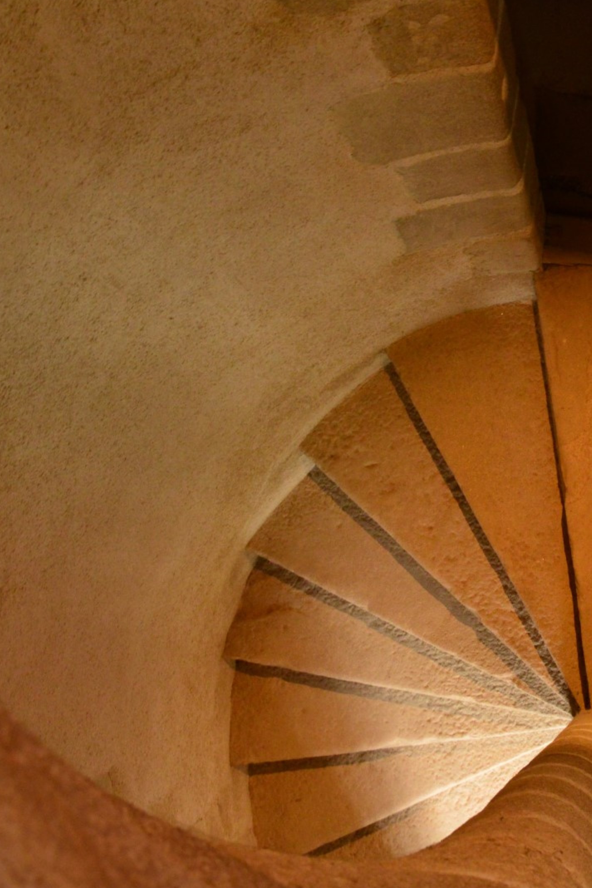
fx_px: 1011
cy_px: 445
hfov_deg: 30.4
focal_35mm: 41
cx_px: 589
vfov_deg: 47.4
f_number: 6.3
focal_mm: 18
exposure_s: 1/10
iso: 1600
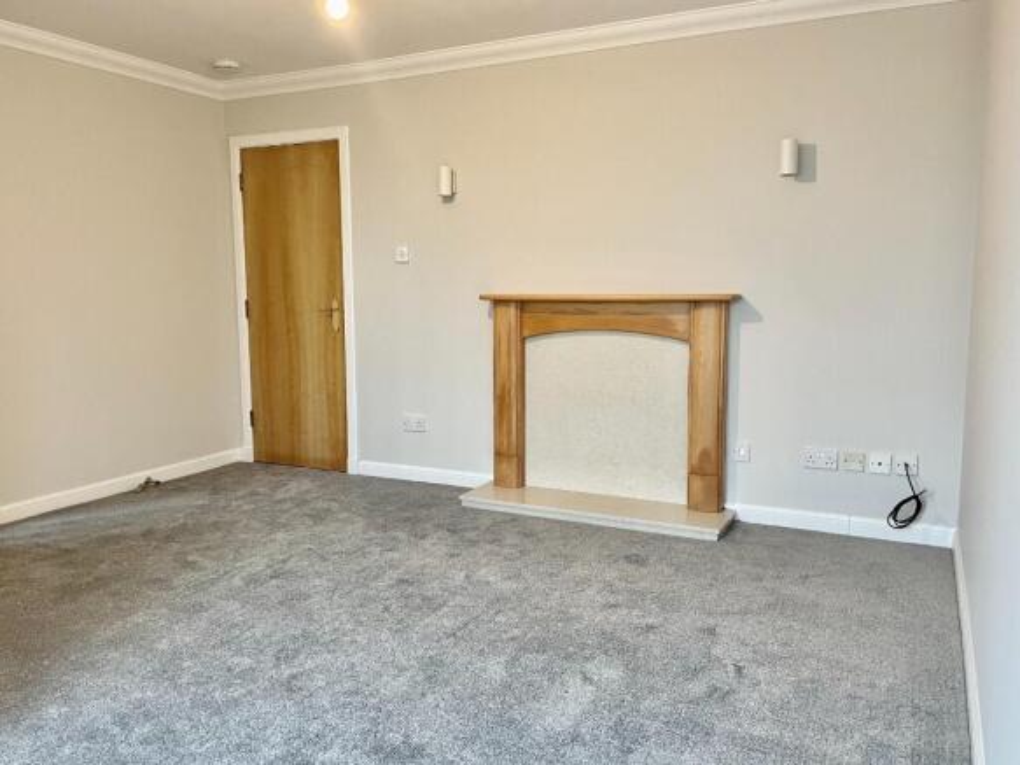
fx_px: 766
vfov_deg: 53.0
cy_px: 382
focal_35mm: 26
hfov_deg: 67.3
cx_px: 510
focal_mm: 4.2
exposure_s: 1/60
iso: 125
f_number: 1.6
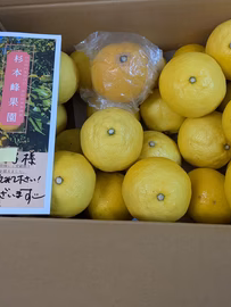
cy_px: 116
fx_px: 329
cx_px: 127
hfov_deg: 38.7
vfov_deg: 49.6
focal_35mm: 37
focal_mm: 5.43
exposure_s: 1/60
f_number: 1.89
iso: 173
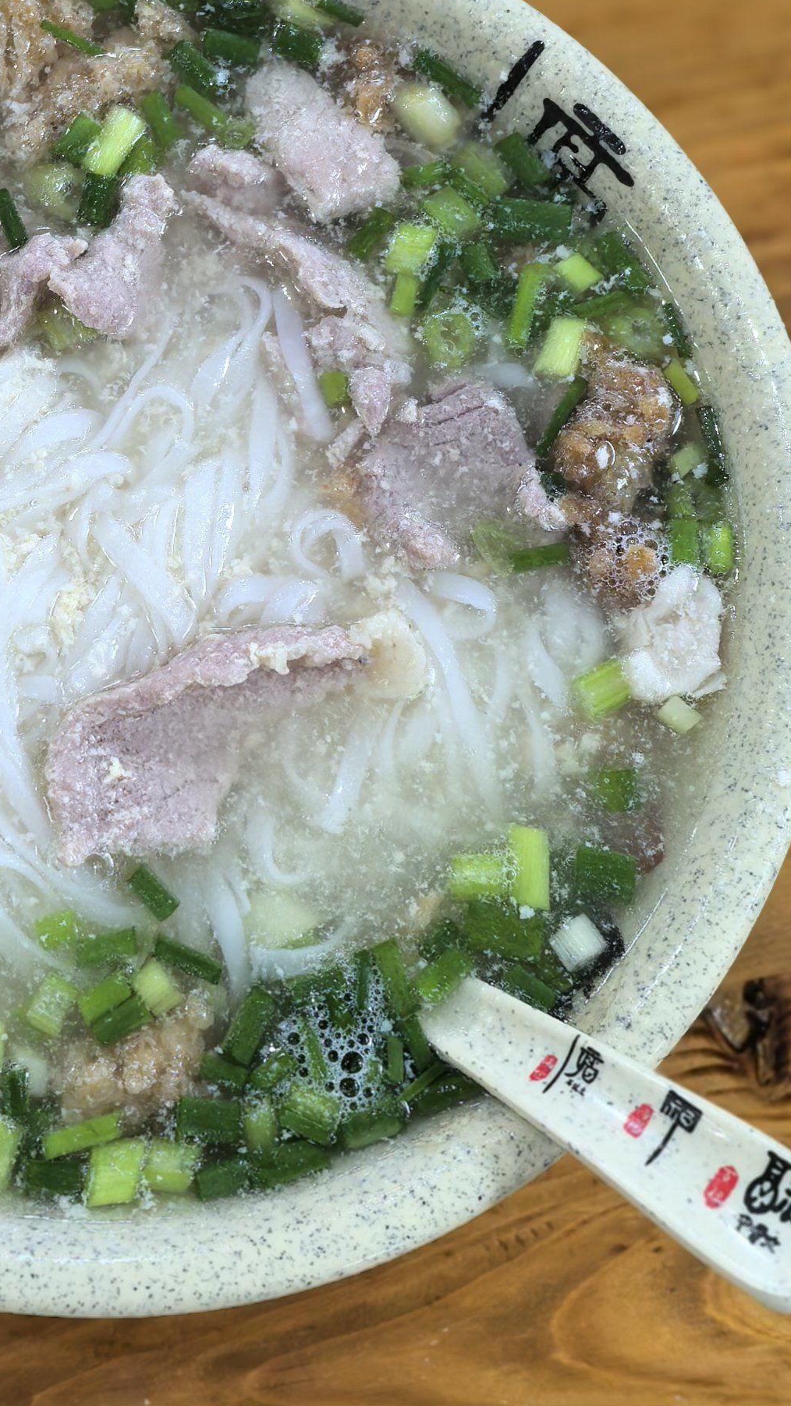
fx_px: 2461
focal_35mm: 66
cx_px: 132
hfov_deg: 18.1
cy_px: 437
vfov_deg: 31.6
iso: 200
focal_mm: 5.75
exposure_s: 1/50
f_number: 2
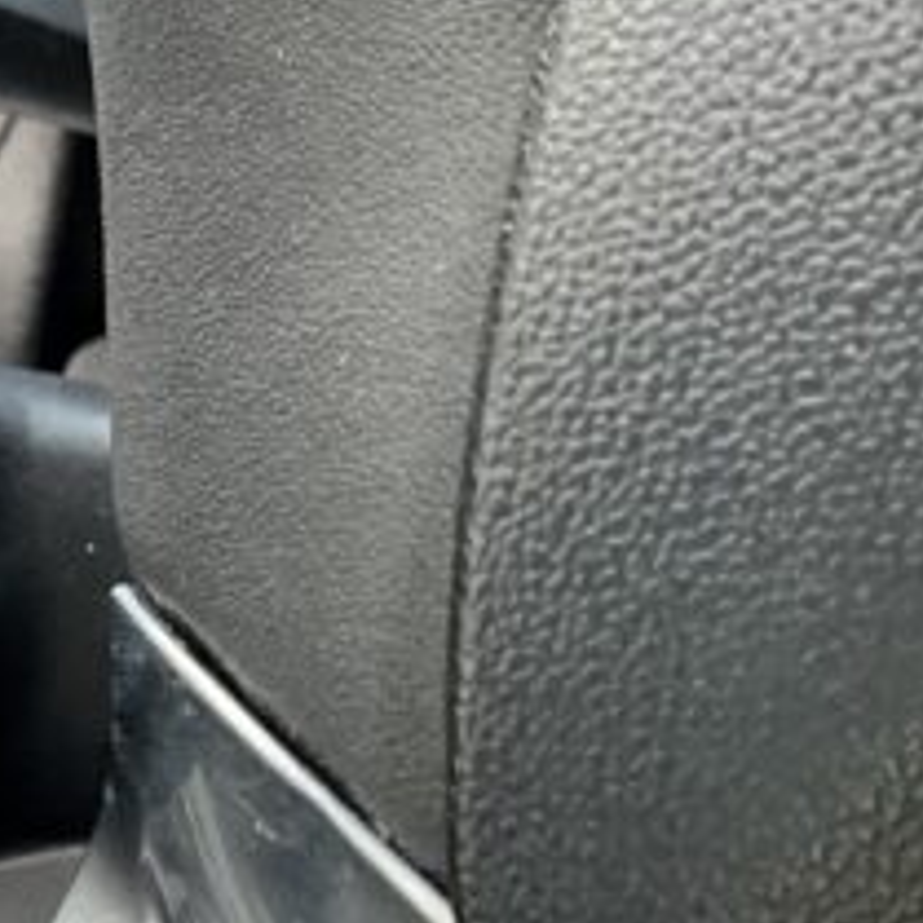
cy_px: 839
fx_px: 2956
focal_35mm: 98
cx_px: -614
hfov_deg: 15.7
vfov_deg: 17.5
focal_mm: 3
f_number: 1.8
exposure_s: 1/97
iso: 64
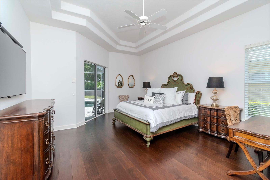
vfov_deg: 77.3
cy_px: 90
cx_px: 135
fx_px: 112
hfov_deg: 100.4
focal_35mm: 15
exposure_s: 1/200
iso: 500
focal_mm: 10
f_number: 9
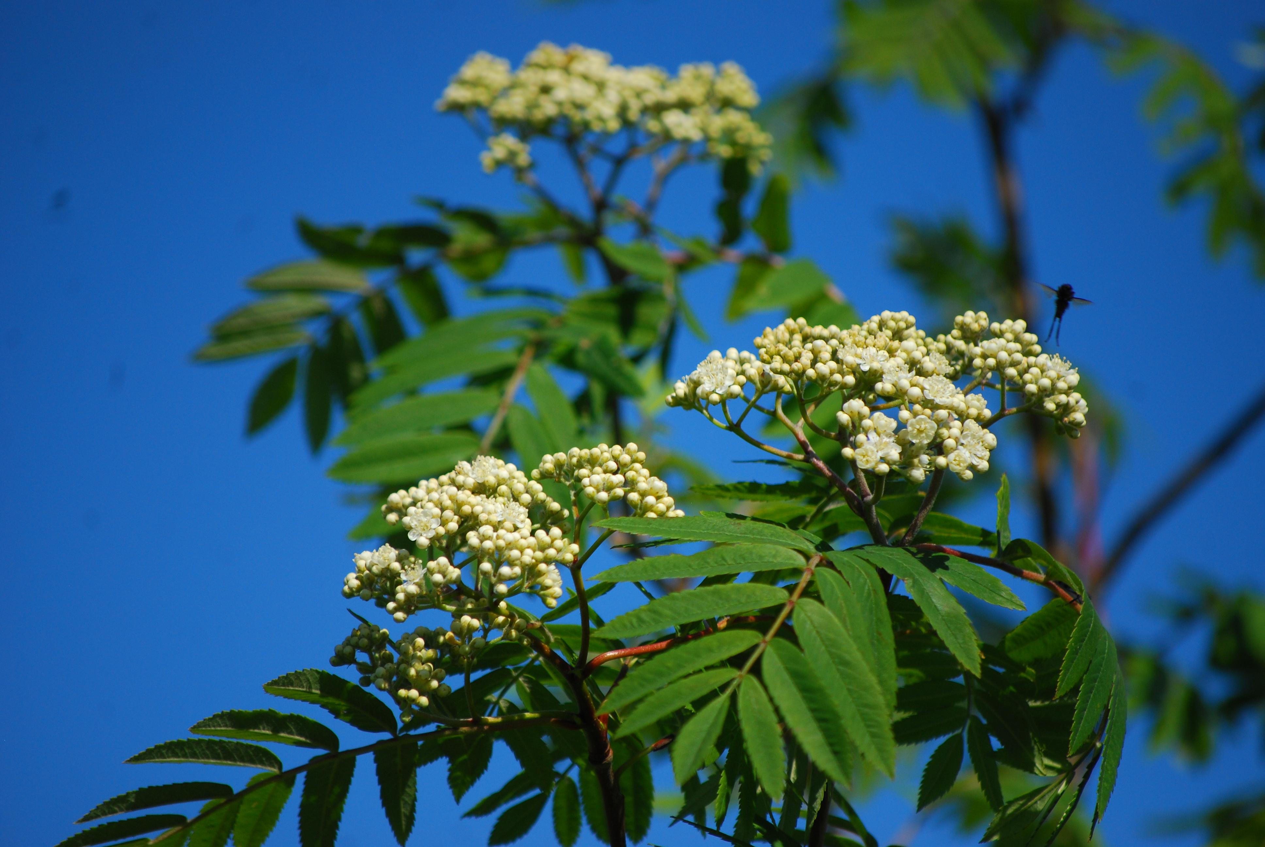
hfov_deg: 6.9
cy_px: 424
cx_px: 632
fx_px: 10554
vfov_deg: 4.6
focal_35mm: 300
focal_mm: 200
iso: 200
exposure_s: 1/1000
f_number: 7.1
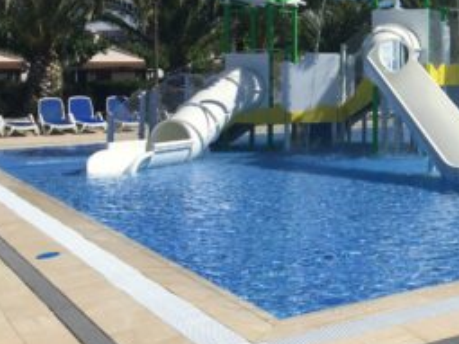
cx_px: 448
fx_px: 769
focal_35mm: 58
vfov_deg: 24.5
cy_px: 34
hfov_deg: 31.0
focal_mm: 4.15
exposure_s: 1/4405
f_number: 2.2
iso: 32
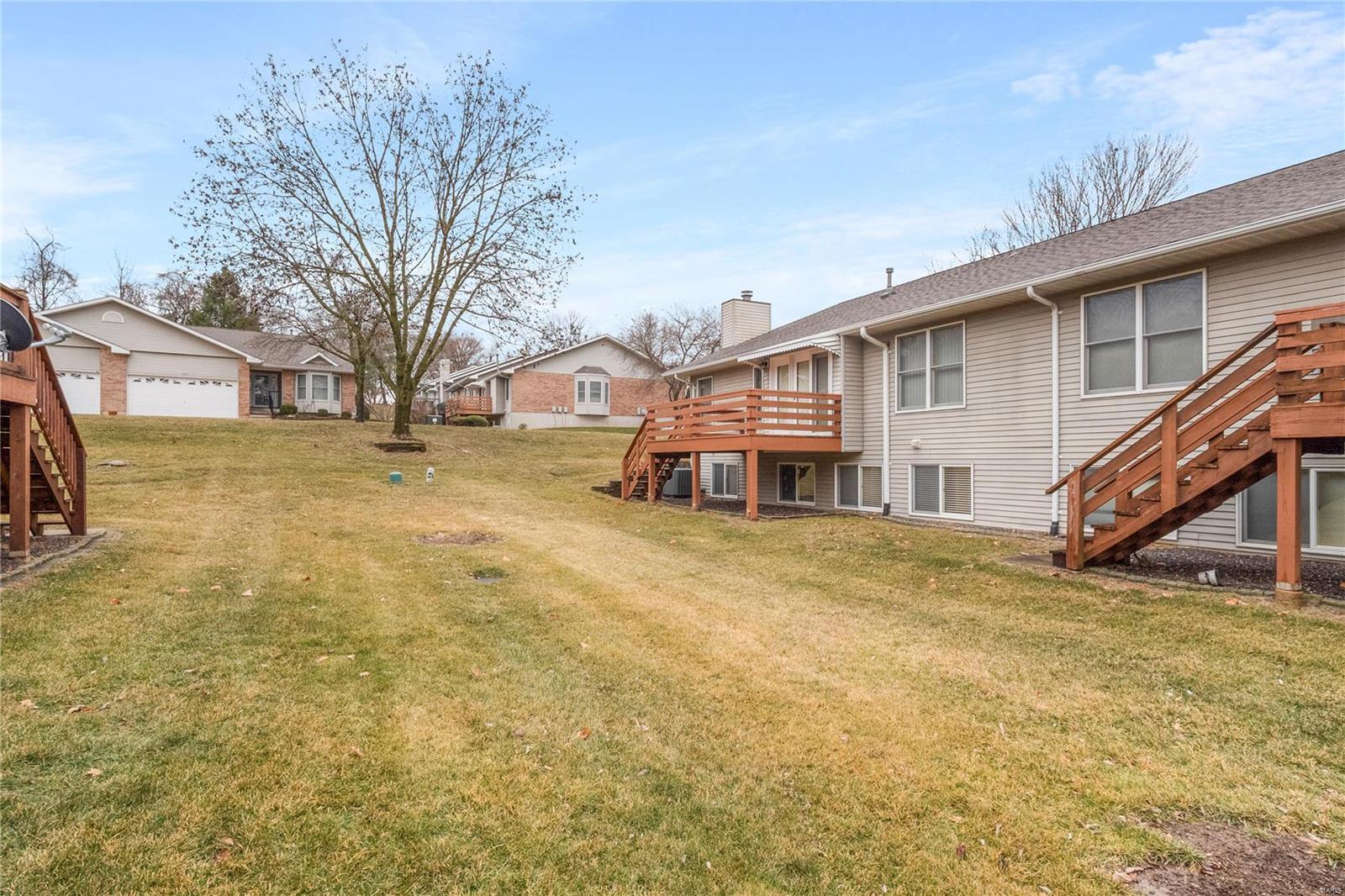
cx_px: 672
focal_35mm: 18
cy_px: 448
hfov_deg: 90.0
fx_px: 672
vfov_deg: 67.4
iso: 400
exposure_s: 1/40
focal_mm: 9
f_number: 8
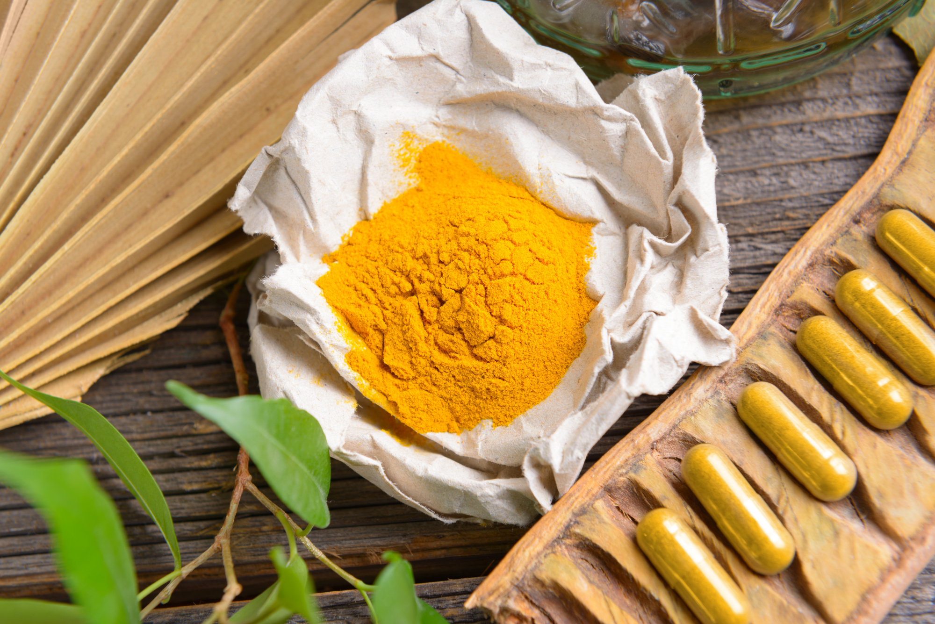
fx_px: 1819
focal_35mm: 70
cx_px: 468
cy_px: 312
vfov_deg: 19.5
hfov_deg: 28.8
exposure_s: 1/160
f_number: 8
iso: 125
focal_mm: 70
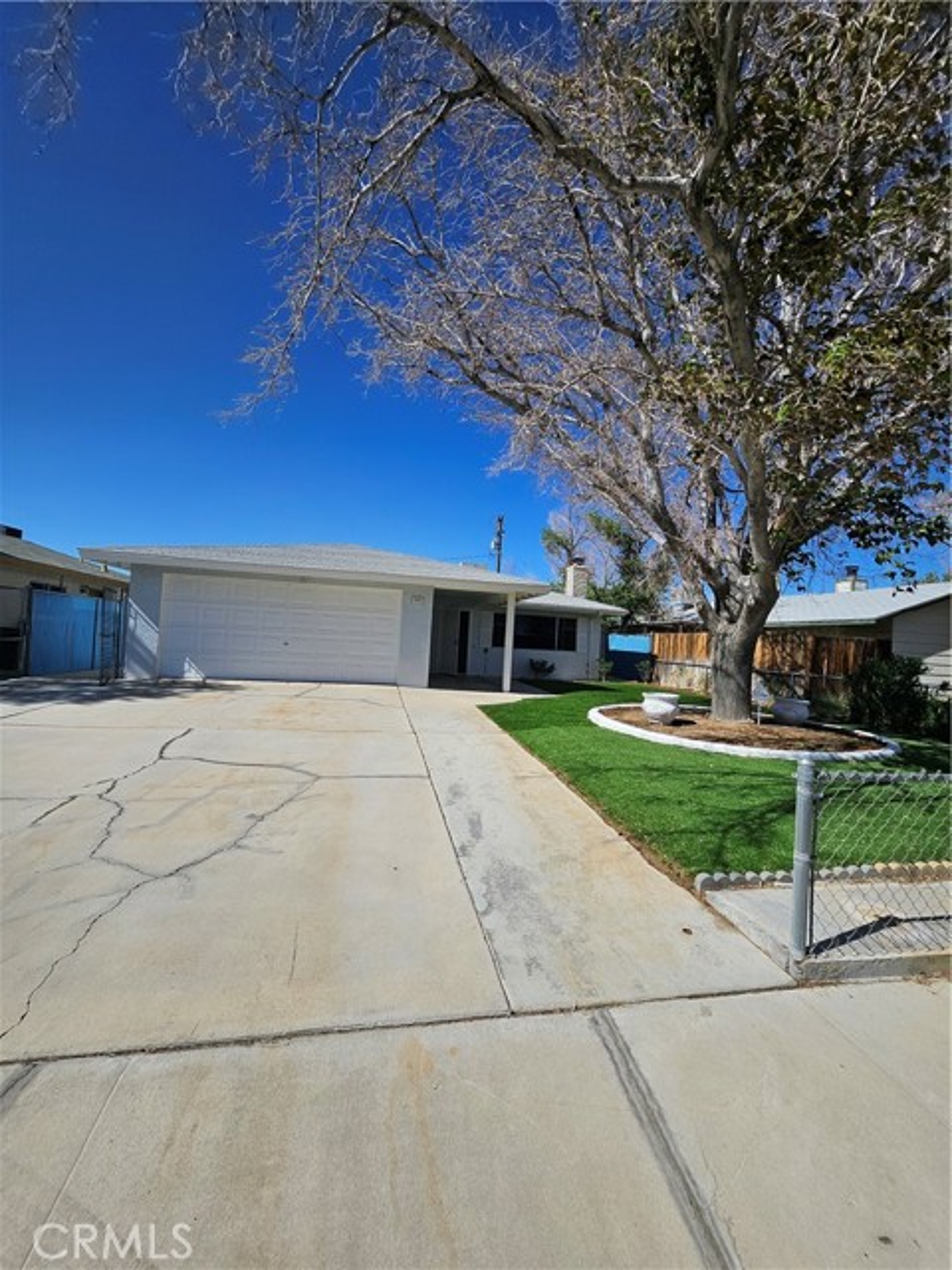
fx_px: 477
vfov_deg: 106.2
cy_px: 635
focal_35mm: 13
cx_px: 476
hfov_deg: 89.9
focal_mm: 1.74
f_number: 2.2
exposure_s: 1/2679
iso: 32
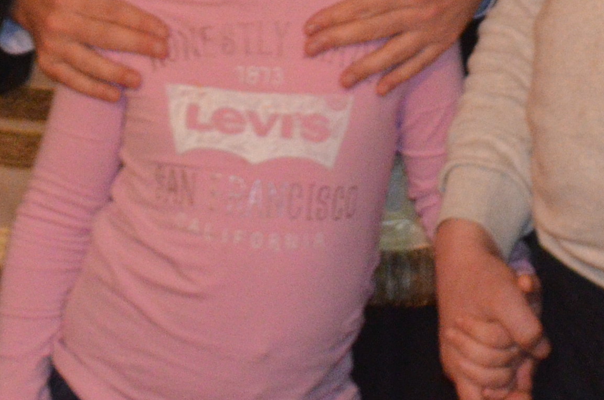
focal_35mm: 167
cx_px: 209
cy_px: -351
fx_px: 2796
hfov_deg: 12.3
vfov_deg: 7.9
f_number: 3.2
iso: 2800
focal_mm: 26
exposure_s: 1/60
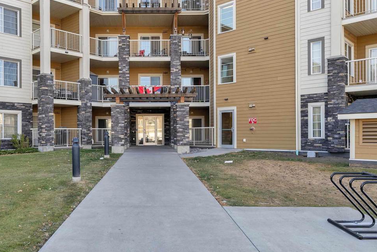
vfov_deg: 41.1
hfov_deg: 58.2
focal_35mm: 32
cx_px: 148
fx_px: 335
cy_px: 126
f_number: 6.3
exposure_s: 1/160
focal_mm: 24
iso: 250
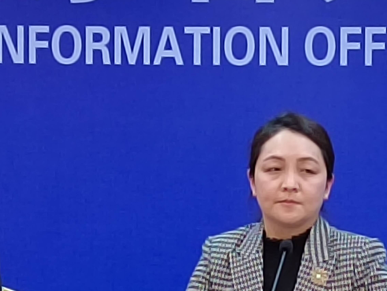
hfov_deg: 8.9
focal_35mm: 221
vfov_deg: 6.7
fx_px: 2471
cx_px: 306
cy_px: 231
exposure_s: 1/50
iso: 2053
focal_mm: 5.52
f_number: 1.9
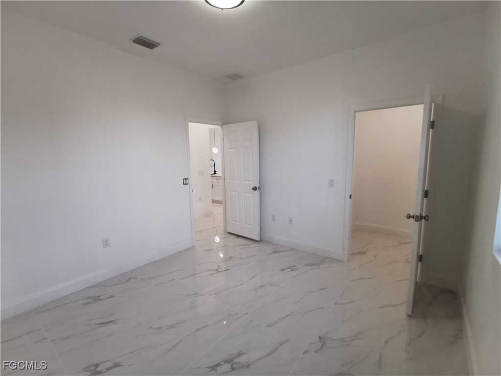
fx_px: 232
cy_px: 188
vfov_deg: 78.1
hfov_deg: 94.5
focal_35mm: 16
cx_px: 250
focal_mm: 2.35
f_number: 2.2
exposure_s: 1/60
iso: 125
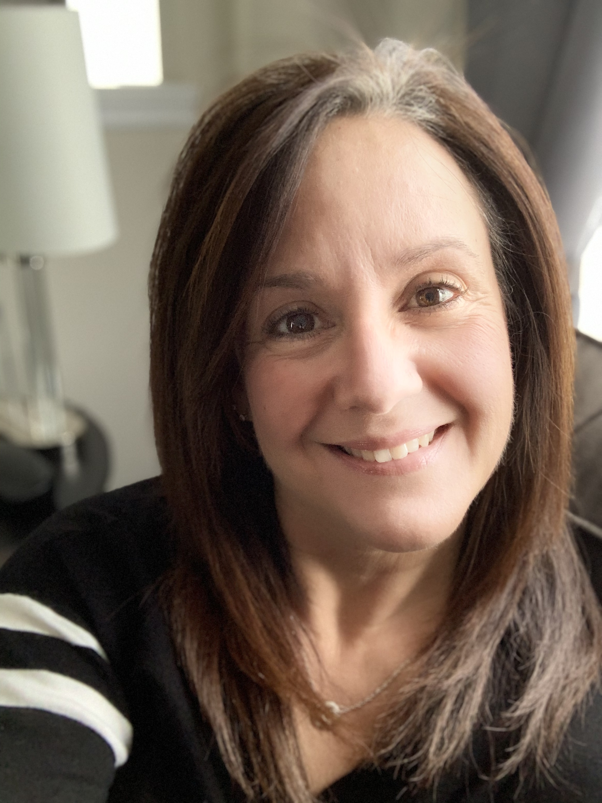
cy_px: 402
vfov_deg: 56.8
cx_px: 301
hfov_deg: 44.2
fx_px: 742
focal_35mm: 32
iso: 250
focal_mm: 2.87
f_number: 2.2
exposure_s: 1/53
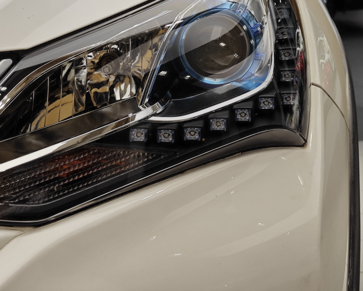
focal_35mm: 99
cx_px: 186
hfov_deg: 19.4
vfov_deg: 15.2
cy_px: -8
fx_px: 1063
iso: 80
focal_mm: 8.7
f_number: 1.9
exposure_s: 1/100
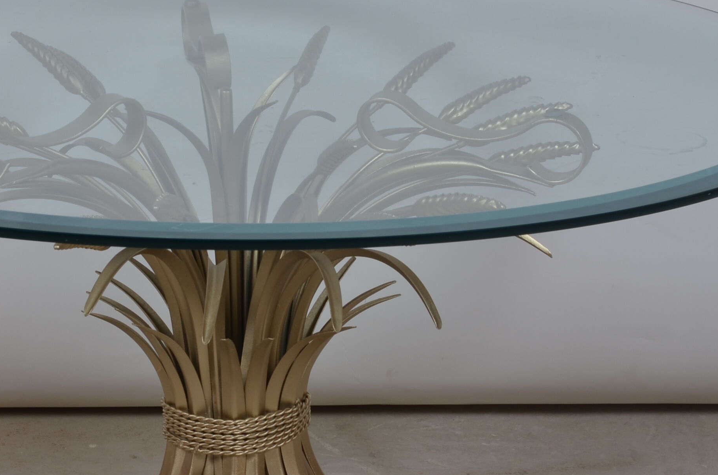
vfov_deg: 9.0
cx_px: 245
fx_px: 3005
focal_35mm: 151
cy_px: 339
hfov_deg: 13.6
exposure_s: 1/125
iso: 100
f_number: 14
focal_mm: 50
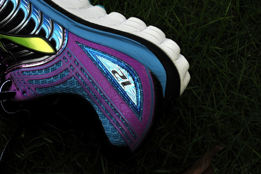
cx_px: 130
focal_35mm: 55
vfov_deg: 24.6
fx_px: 398
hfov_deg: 36.3
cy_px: 87
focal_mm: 55
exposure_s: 1/10
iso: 640
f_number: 22
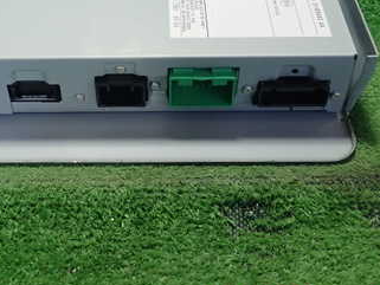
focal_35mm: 56
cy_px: 47
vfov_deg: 25.6
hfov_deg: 34.0
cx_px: 120
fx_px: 615
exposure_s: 1/125
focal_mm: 5.5
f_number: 2.3
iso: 320
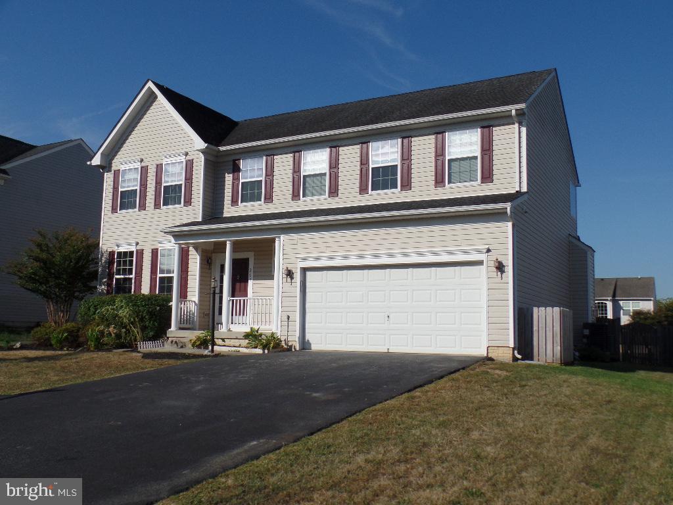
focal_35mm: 35
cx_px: 336
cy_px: 252
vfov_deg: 40.7
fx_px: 680
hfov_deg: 52.6
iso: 80
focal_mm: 6.2
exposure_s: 1/2000
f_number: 3
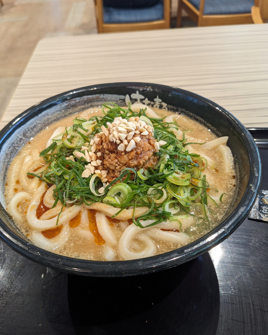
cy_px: 177
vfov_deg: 60.4
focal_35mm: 29
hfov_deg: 50.0
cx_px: 132
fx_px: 288
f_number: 1.73
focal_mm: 4.38
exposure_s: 1/60
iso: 82
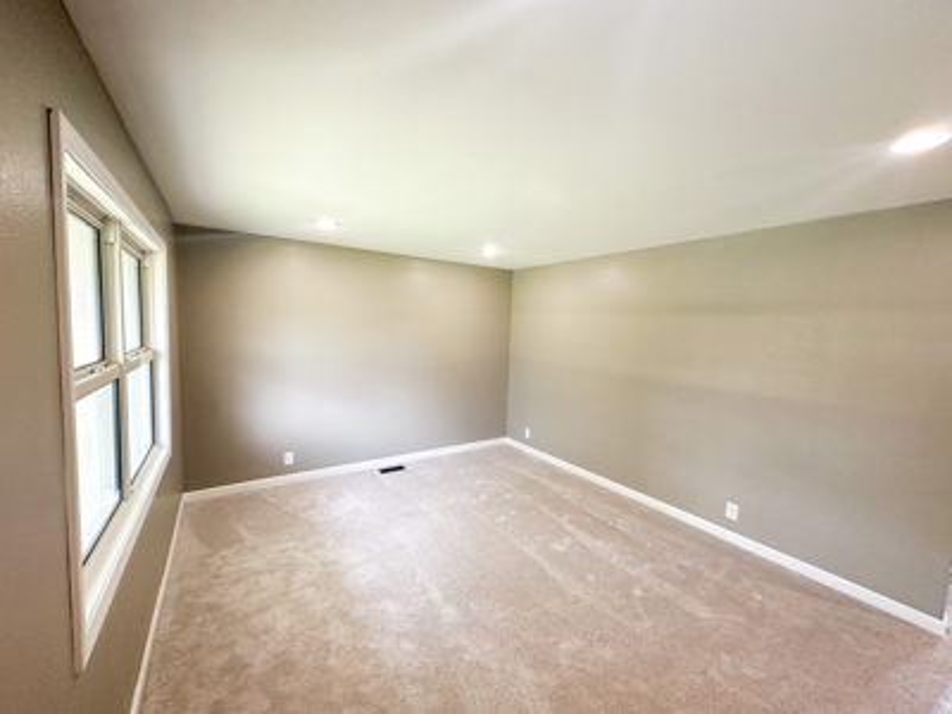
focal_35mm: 14
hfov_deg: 102.1
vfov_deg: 85.7
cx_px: 476
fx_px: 385
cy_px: 357
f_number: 2.2
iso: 200
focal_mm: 2.22
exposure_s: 1/60
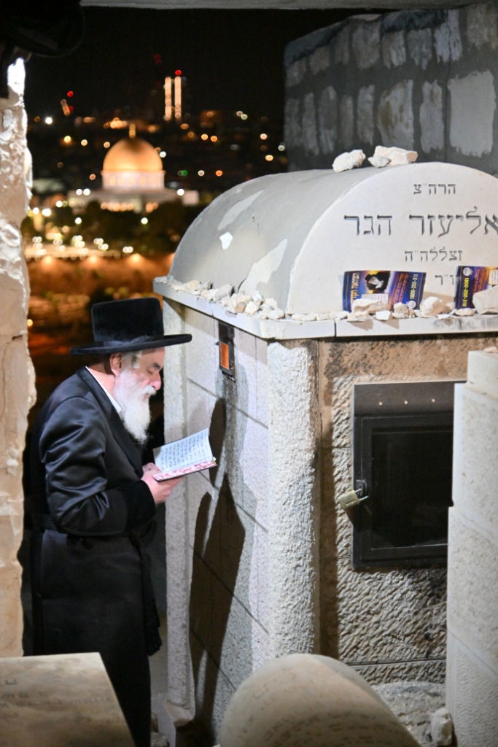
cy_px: 374
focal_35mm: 75
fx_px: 1556
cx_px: 249
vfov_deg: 27.0
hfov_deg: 18.2
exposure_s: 1/125
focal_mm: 75
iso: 3200
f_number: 4
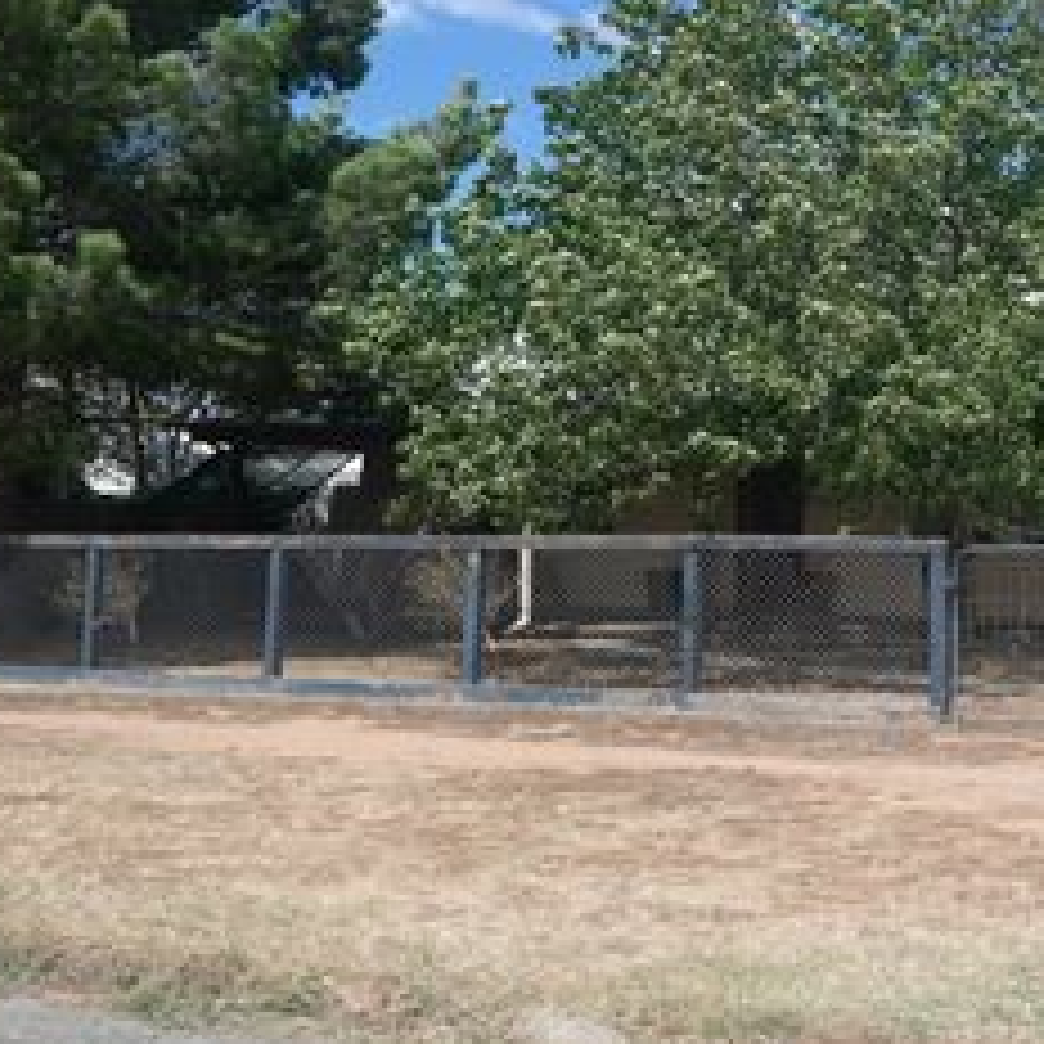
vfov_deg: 31.1
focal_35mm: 55
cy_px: 520
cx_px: 846
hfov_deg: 30.3
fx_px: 1877
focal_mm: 21
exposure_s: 1/250
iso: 100
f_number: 7.1
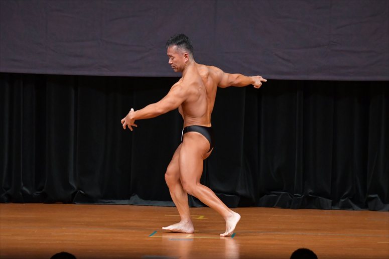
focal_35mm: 285
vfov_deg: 4.8
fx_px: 3078
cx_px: 194
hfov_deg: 7.2
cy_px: 130
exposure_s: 1/400
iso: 5000
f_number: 5.6
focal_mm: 190
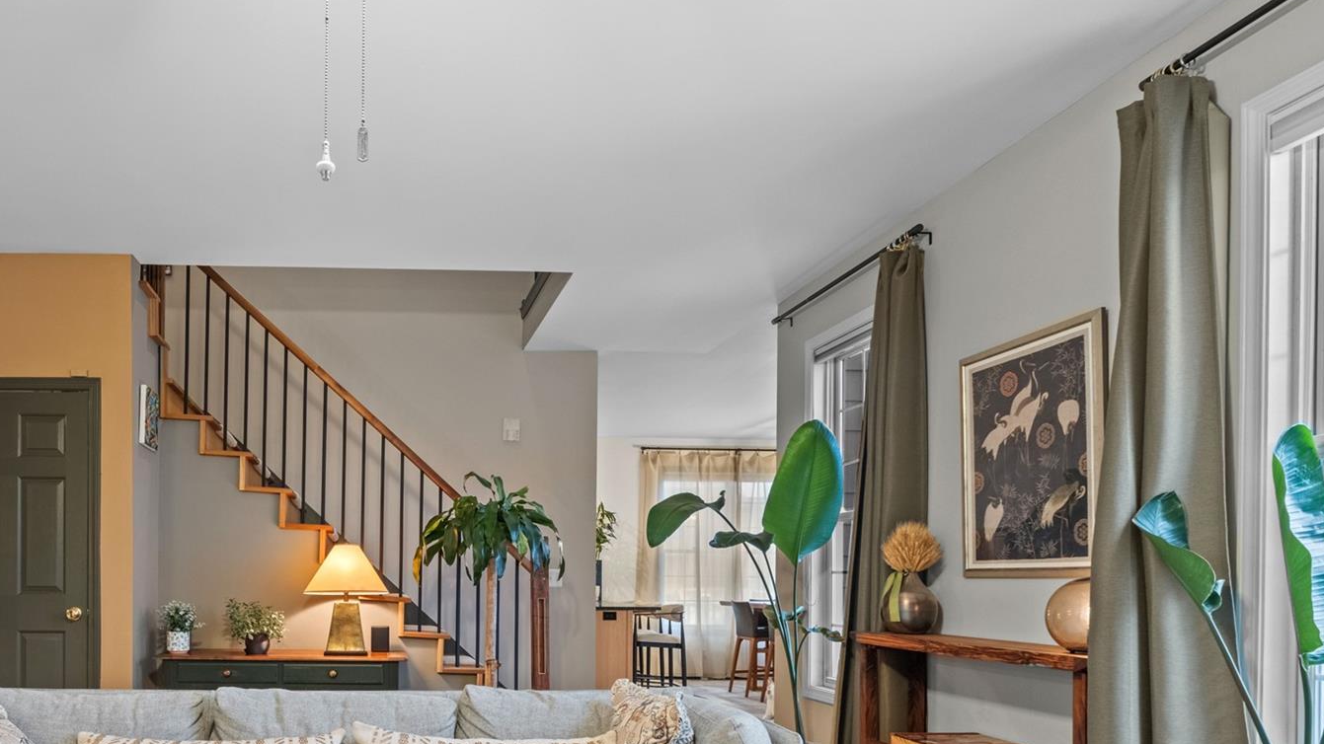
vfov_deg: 45.2
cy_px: 600
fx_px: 842
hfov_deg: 72.7
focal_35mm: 24
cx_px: 387
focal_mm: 10
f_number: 7.1
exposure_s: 1
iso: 640
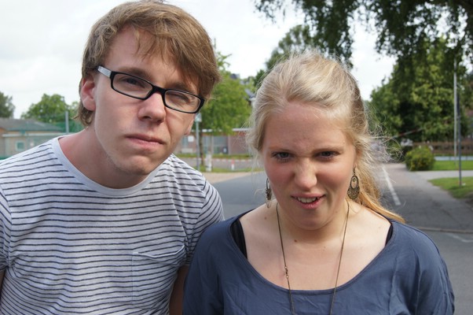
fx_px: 551
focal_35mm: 42
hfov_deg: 46.4
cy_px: 158
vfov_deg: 31.8
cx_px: 236
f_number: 6.3
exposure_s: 1/125
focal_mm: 28
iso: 100
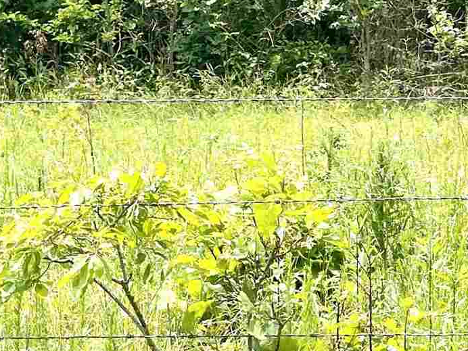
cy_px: 85
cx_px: 318
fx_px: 1501
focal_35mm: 111
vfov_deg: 13.3
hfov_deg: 17.7
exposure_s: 1/1403
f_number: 1.6
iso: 32
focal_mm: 5.1
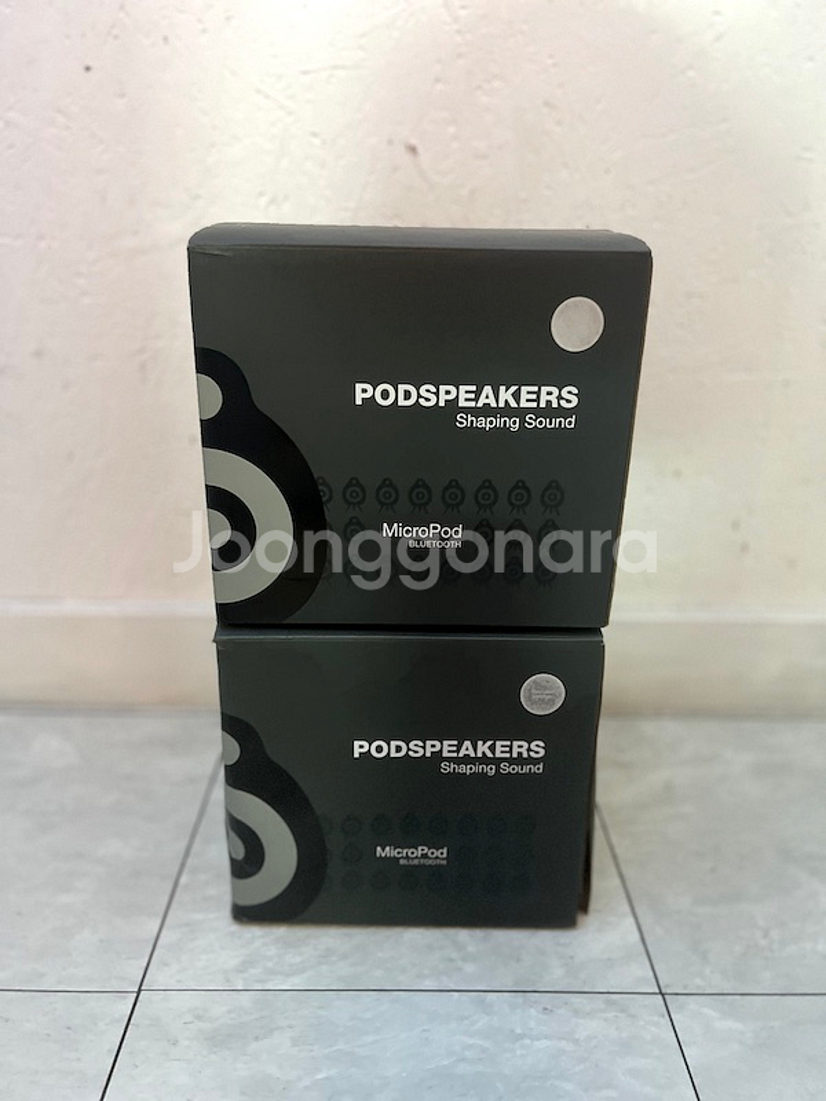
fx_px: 827
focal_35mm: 26
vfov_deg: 67.3
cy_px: 550
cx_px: 413
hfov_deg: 53.1
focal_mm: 5.7
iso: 500
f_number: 1.5
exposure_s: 1/40
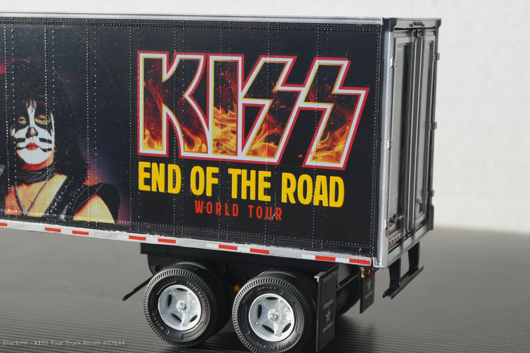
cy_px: 176
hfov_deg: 27.0
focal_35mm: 75
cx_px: 265
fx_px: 1104
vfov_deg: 18.2
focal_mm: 50
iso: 100
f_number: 7.1
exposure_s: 1/250
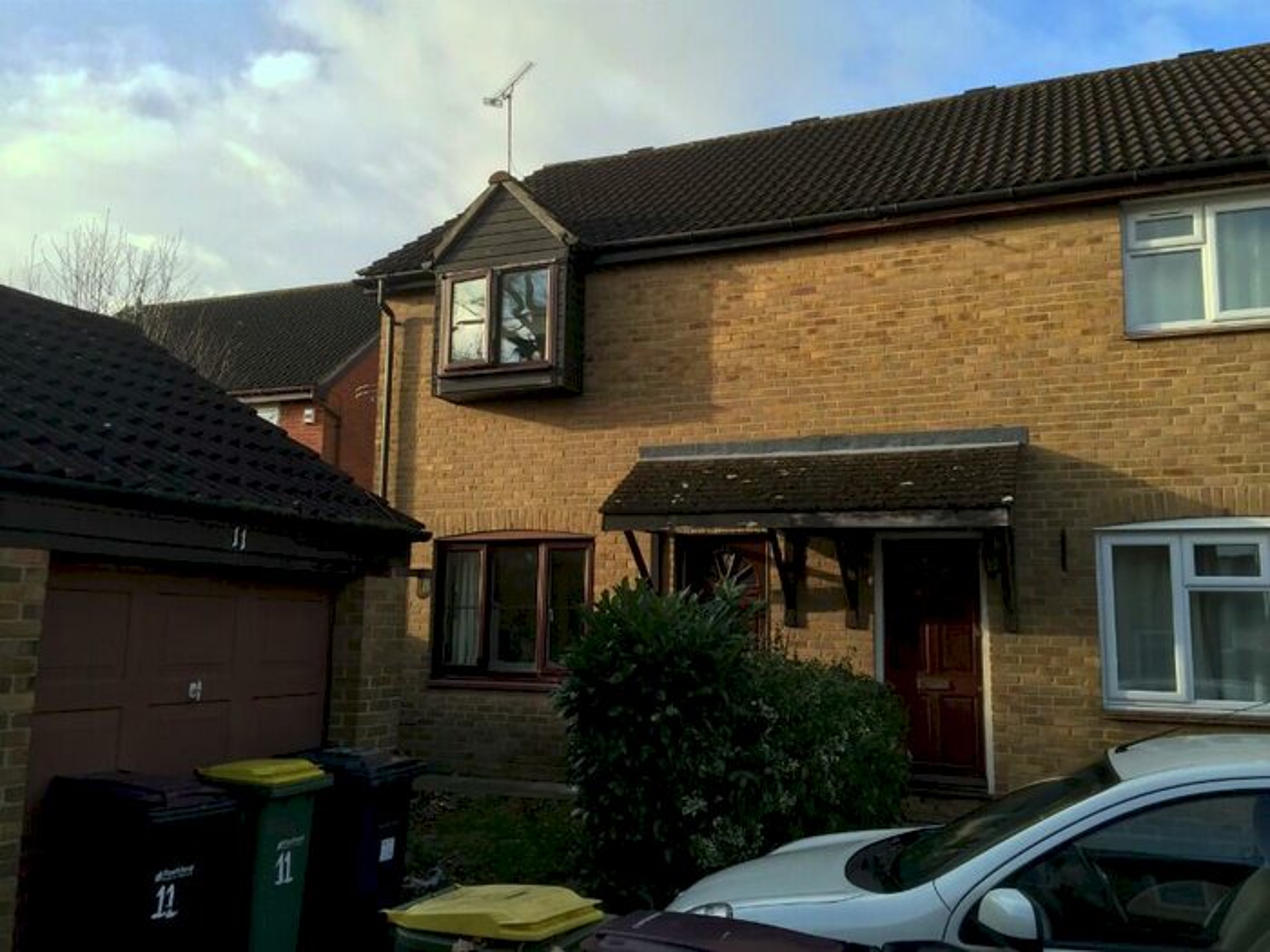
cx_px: 635
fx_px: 1064
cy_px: 476
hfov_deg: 61.7
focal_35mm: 29
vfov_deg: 48.2
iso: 32
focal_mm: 4.15
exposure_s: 1/618
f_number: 2.2
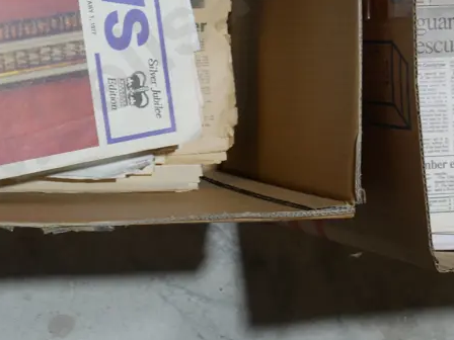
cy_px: -34
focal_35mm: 119
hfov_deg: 16.5
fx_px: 1561
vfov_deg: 12.2
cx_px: 270
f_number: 5.3
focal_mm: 26
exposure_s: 1/60
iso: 320
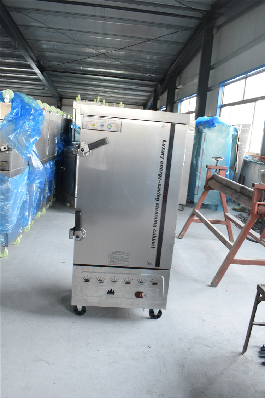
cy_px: 199
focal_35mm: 30
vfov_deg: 61.9
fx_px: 331
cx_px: 132
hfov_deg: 43.6
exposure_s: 1/15
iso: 3200
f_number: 8
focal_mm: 20
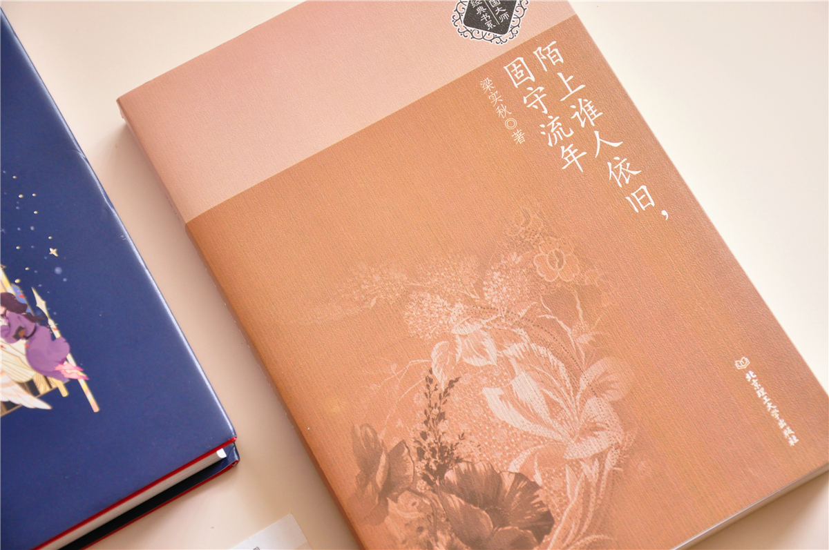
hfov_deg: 23.4
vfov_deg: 15.7
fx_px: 2001
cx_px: 414
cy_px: 275
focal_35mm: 87
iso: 800
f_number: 5
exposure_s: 1/20
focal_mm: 58
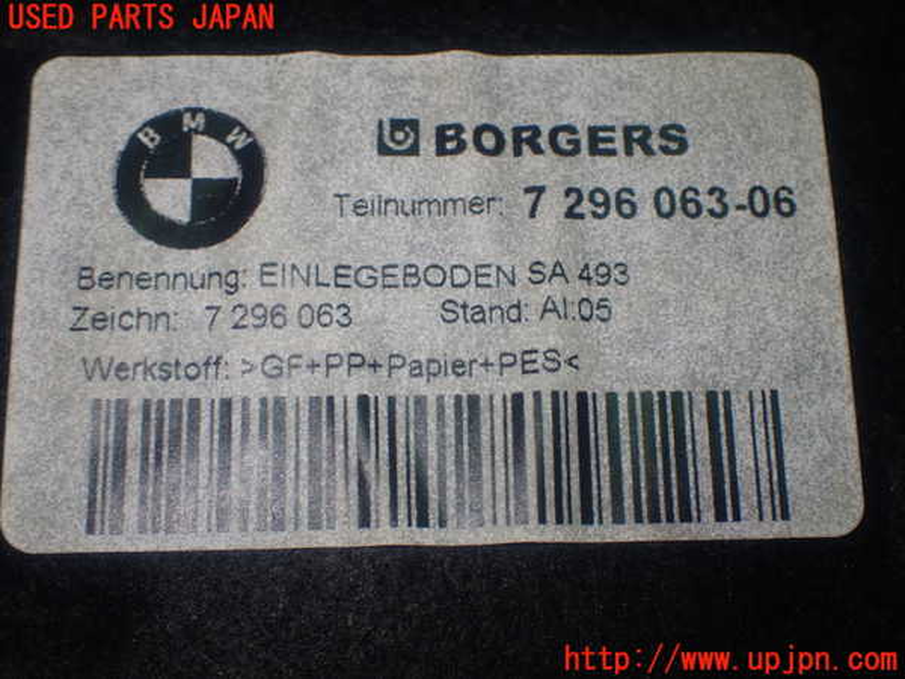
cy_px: 340
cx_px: 452
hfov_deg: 38.2
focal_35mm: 50
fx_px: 1307
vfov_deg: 29.1
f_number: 3.2
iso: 200
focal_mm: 9.01
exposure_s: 1/50
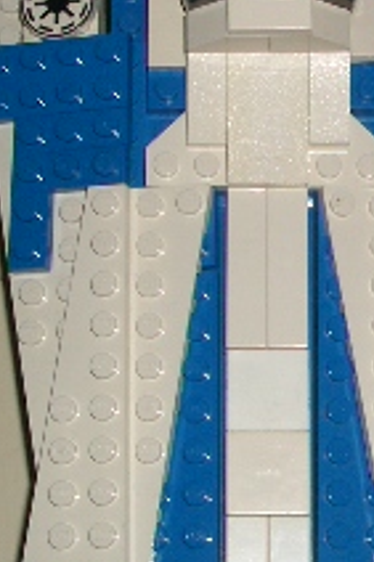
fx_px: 1717
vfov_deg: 18.6
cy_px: 247
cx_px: 276
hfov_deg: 12.4
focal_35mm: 110
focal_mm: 5.8
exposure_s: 1/60
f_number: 4.3
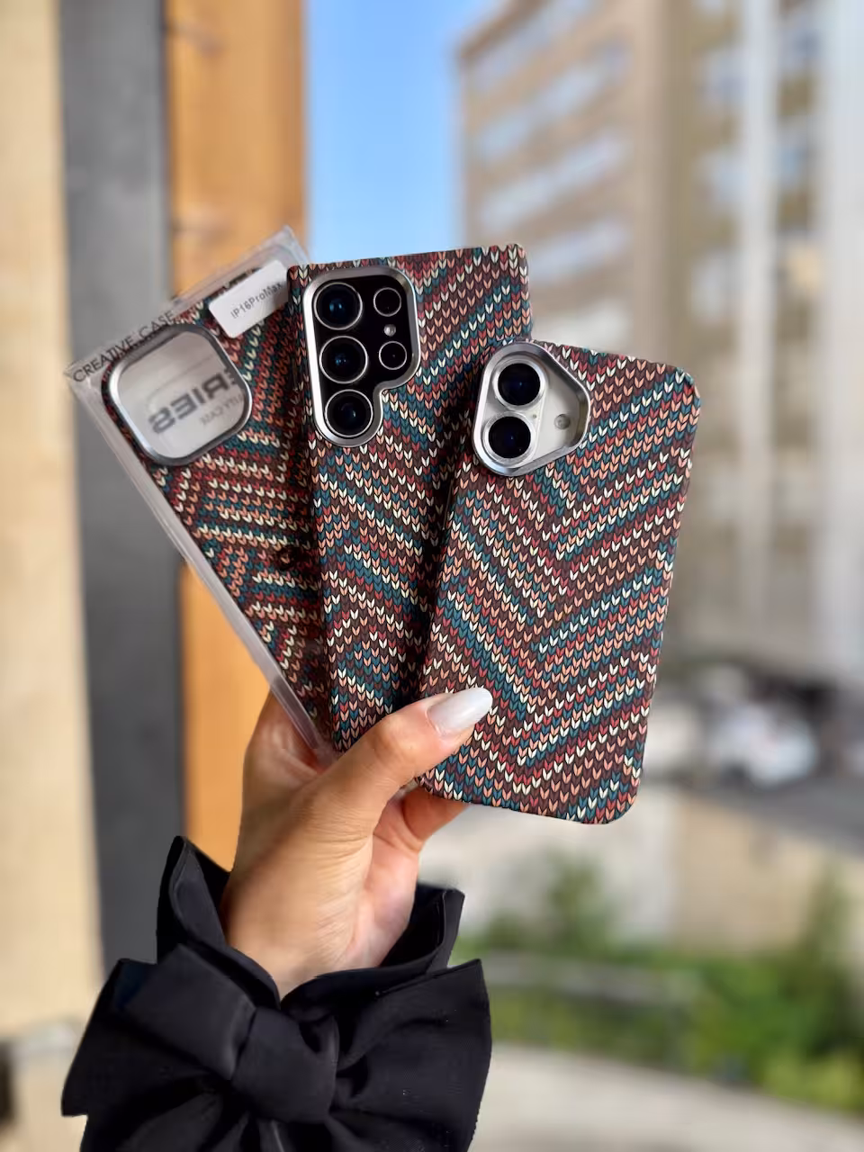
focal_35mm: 24
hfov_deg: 56.8
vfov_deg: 71.6
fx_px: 799
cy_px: 576
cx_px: 432
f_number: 1.78
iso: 100
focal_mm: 6.76
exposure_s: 1/433
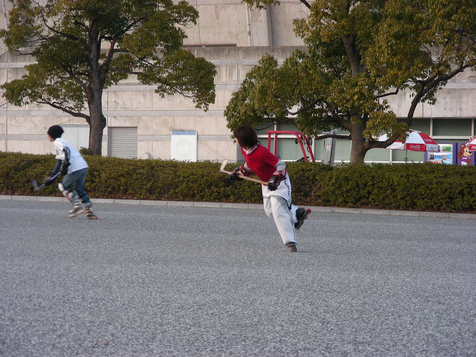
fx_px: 2365
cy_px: 178
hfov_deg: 11.5
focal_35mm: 172
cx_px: 238
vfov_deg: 8.6
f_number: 3.5
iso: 50
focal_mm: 28.7
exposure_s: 1/83.8
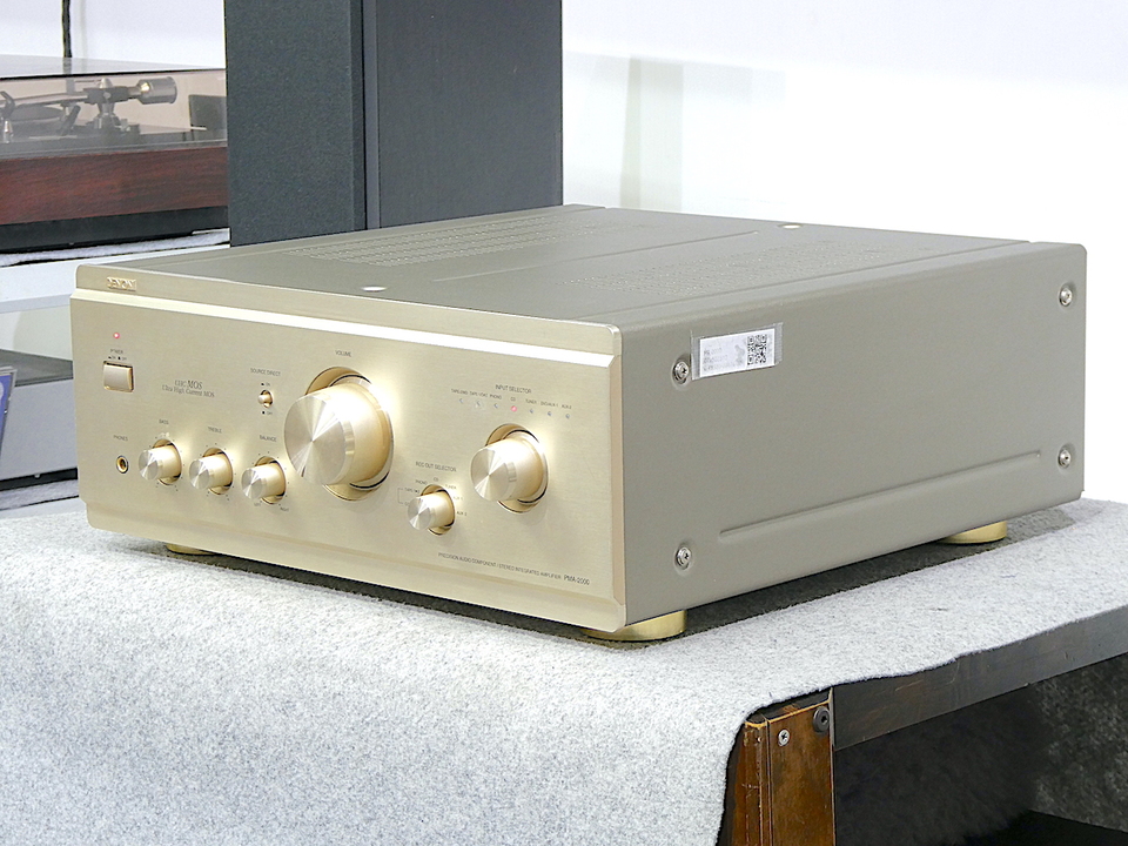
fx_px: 2933
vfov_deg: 16.4
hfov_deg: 21.8
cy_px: 423
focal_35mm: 90
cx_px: 564
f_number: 4.9
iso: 200
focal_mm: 16.1
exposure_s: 1/4
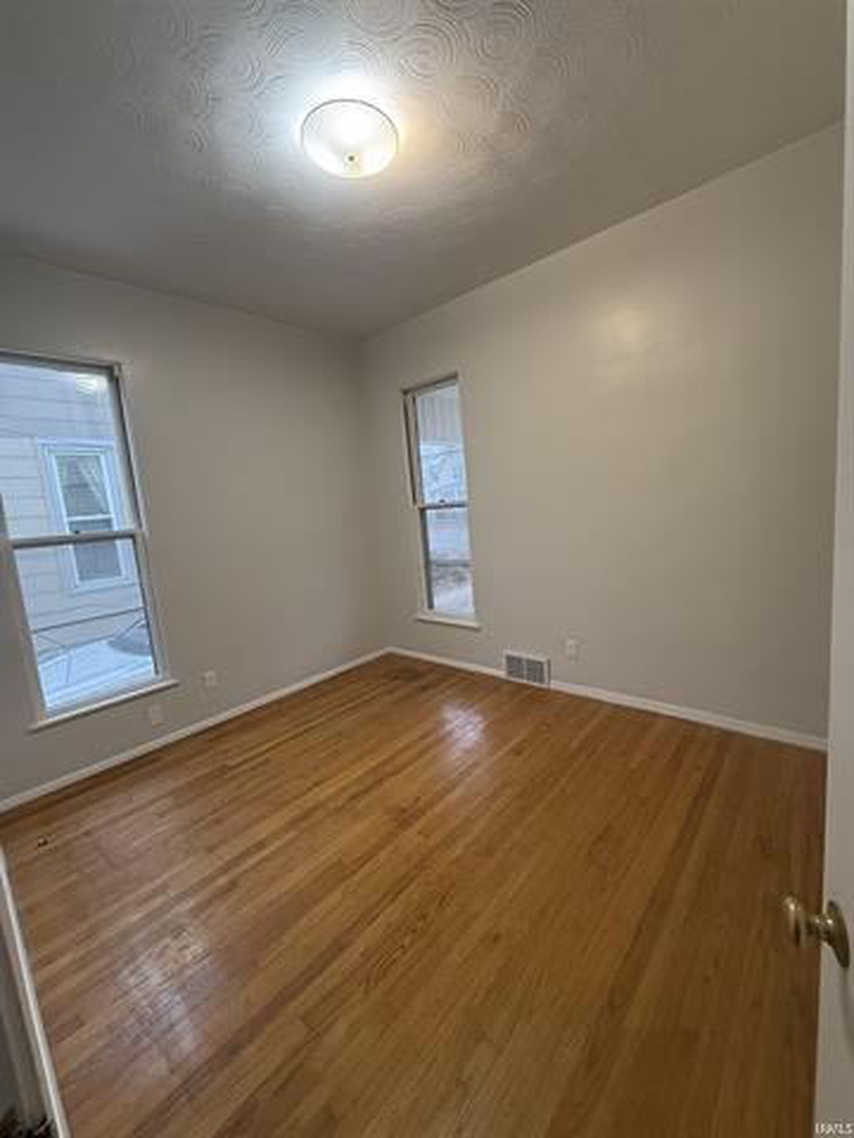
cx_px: 427
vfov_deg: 102.1
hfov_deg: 85.7
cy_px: 569
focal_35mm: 14
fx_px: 461
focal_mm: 2.22
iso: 200
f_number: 2.2
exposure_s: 1/60
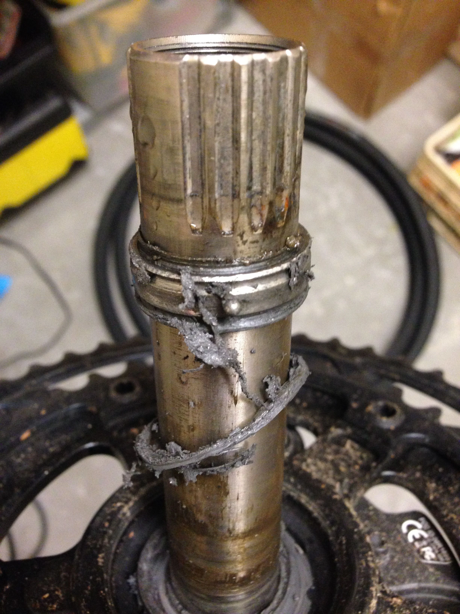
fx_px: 585
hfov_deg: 42.9
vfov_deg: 55.4
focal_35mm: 33
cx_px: 230
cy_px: 307
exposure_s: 1/20
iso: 400
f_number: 2.4
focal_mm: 4.12
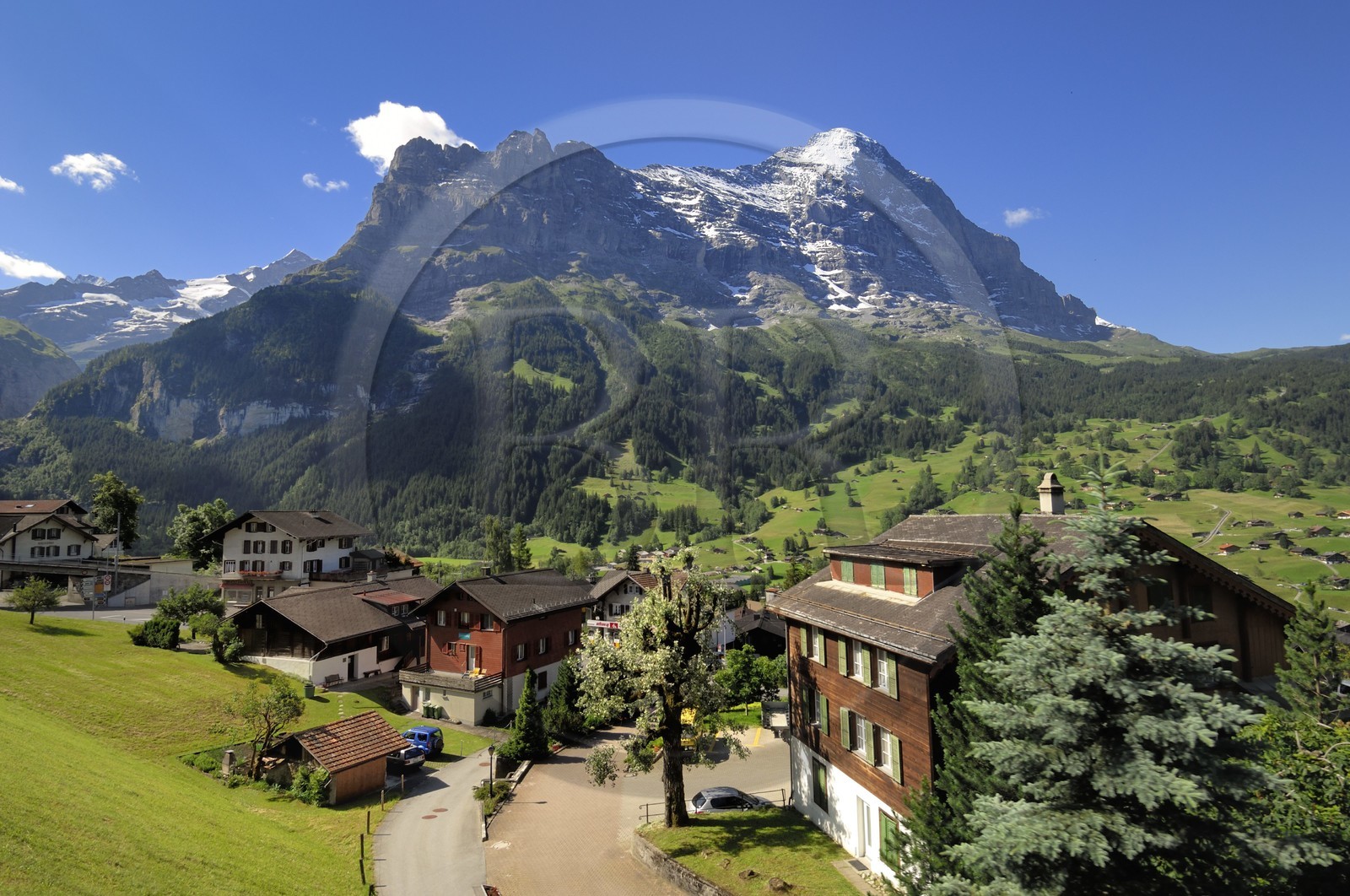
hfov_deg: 90.1
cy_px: 448
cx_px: 675
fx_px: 674
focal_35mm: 18
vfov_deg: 67.2
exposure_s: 1/160
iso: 100
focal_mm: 12
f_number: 9
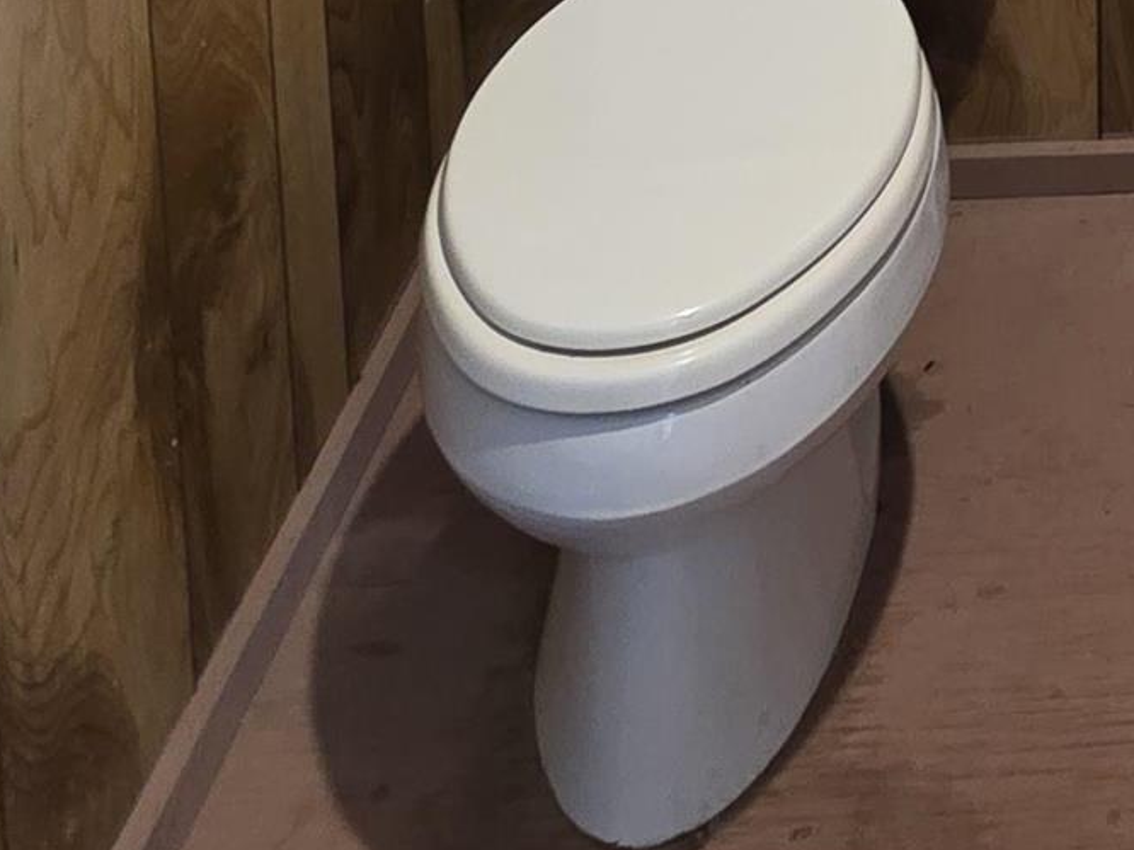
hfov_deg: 28.6
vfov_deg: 16.8
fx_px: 1965
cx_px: 1311
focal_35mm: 60
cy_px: -933
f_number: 1.9
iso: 500
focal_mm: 2.2
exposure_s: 1/60
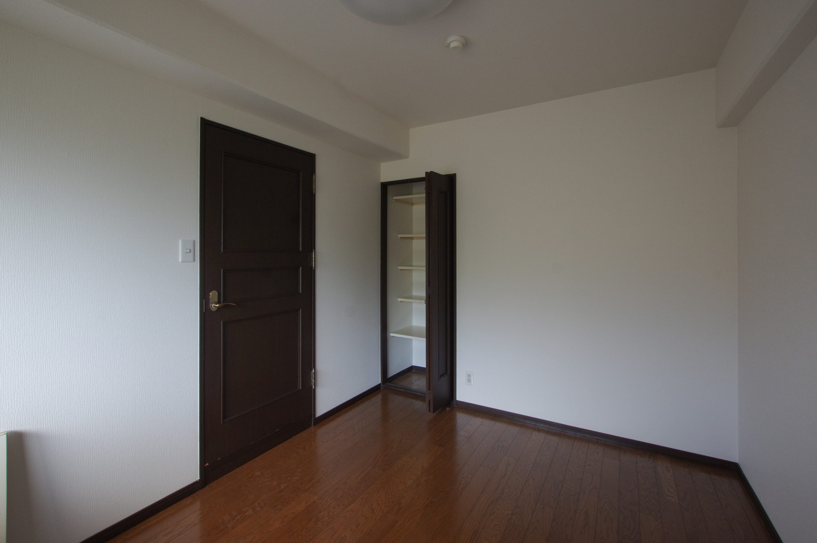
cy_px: 272
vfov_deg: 77.2
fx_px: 340
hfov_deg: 100.4
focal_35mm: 15
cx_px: 408
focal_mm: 10
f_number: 10
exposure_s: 1/5
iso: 400
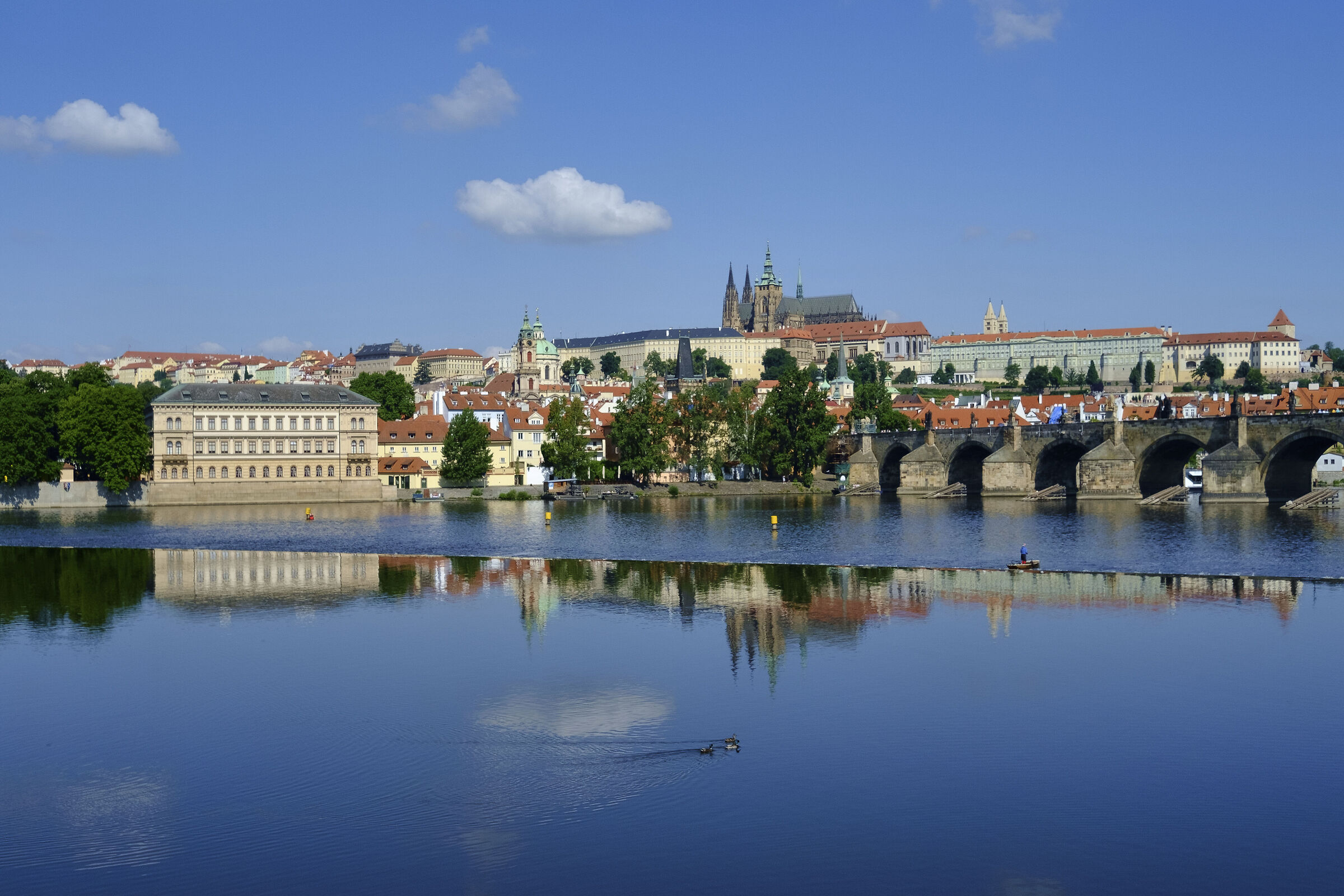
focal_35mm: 41
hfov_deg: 47.4
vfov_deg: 32.6
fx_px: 1531
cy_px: 448
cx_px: 672
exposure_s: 1/1000
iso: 800
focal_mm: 27
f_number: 8
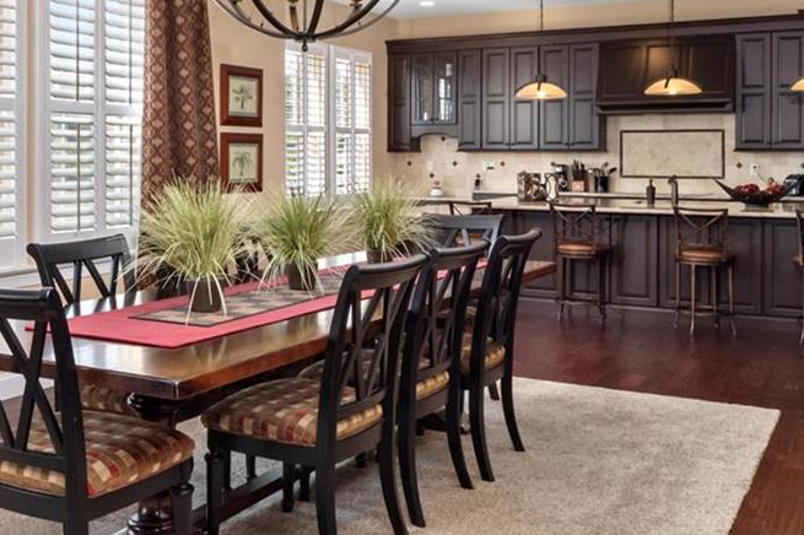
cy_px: 161
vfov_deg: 30.2
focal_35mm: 44
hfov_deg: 44.1
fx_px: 982
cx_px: 297
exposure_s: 1/80
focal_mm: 9
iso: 640
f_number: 9
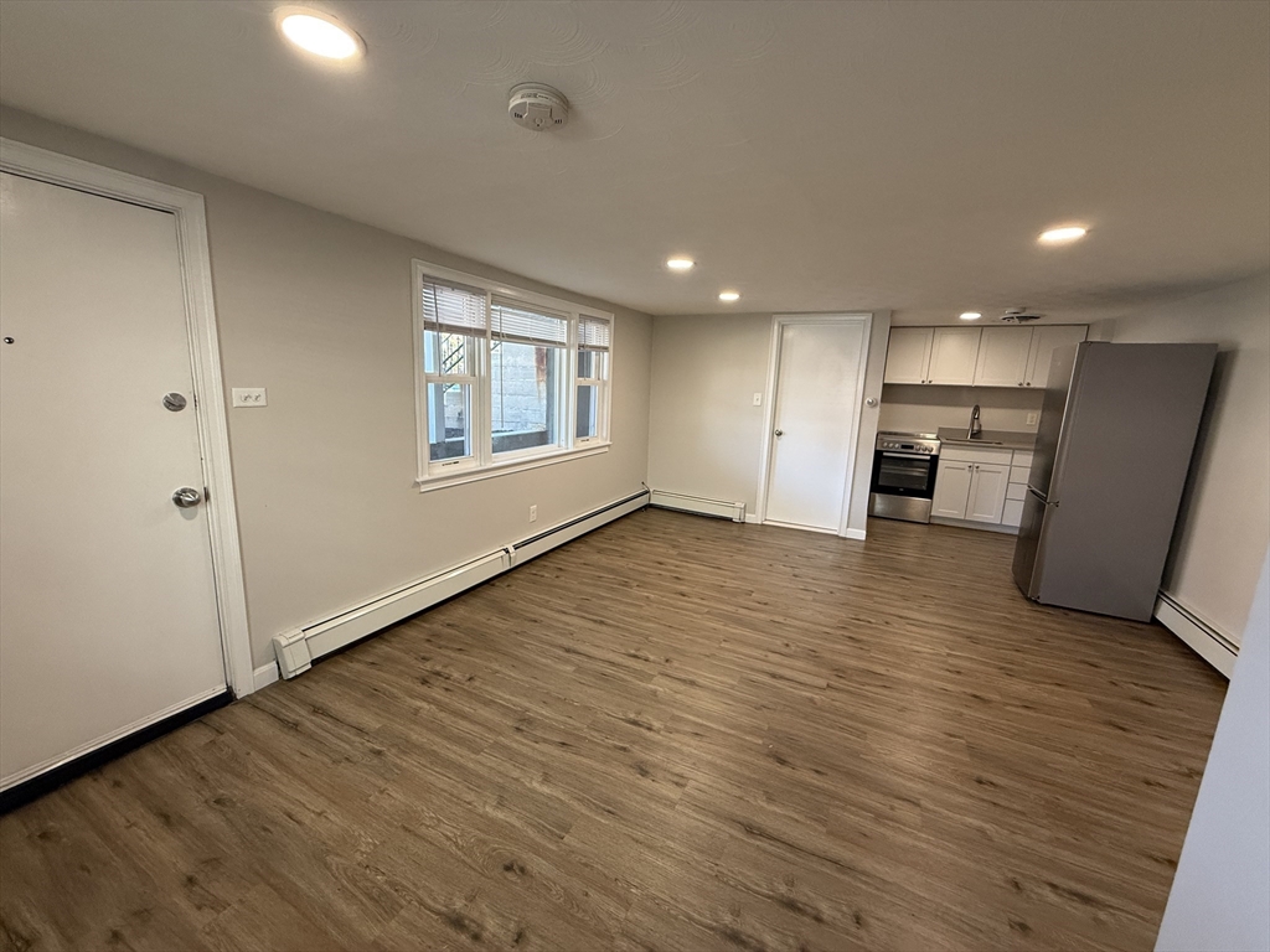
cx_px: 635
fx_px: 514
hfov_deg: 102.1
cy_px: 476
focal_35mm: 14
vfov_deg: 85.7
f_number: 2.2
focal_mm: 2.22
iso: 250
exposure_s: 1/120
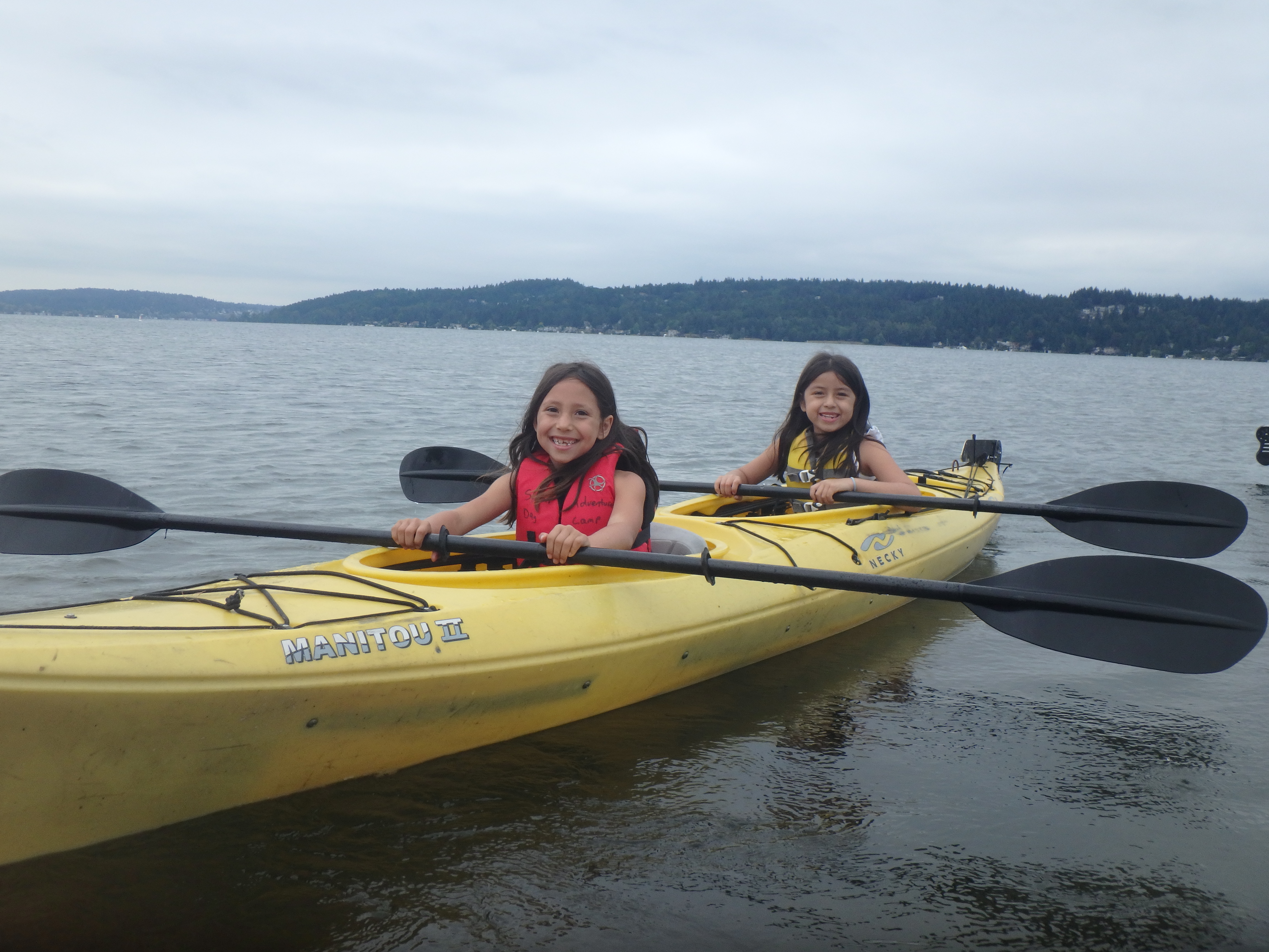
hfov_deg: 51.4
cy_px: 476
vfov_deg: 39.7
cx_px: 634
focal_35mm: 36
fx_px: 1320
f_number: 5
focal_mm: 6.4
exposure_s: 1/250
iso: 125
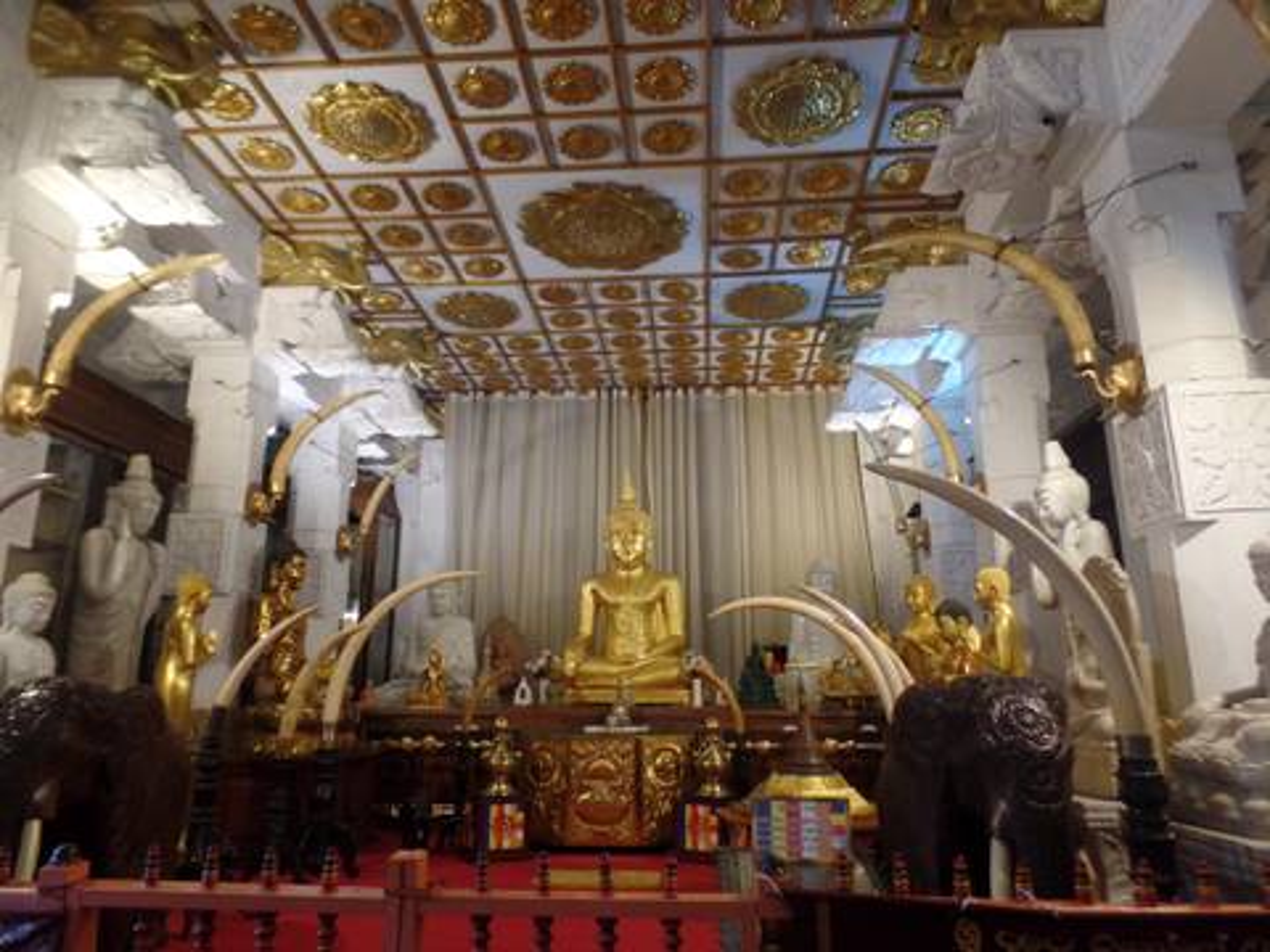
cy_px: 476
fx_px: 844
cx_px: 635
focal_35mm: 23
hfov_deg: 73.9
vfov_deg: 58.9
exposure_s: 1/30
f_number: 2.8
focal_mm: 4.1
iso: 200
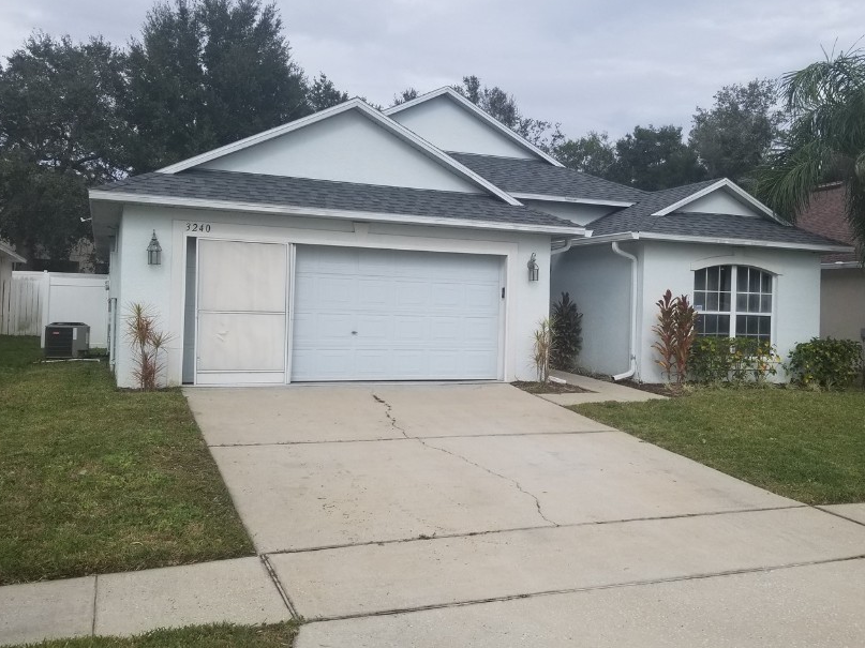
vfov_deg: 42.9
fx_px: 824
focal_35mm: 33
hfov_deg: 55.2
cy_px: 297
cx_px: 488
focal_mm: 4.3
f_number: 1.7
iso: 50
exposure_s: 1/2424
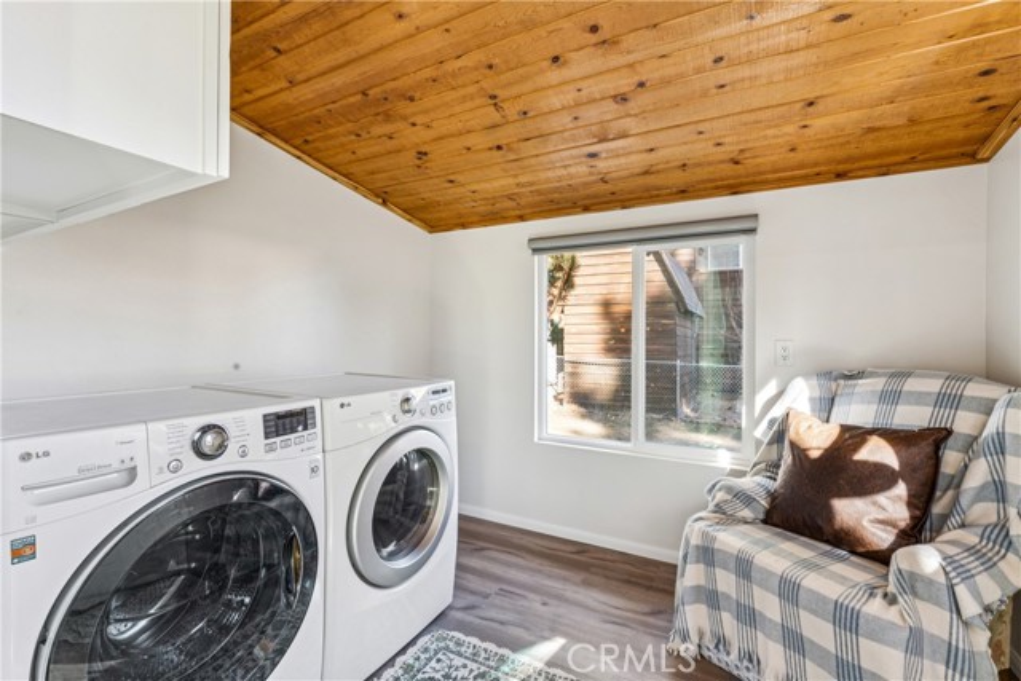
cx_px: 510
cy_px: 340
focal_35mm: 16
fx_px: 454
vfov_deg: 73.8
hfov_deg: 96.7
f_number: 13
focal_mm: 16
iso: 100
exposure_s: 1/1.67
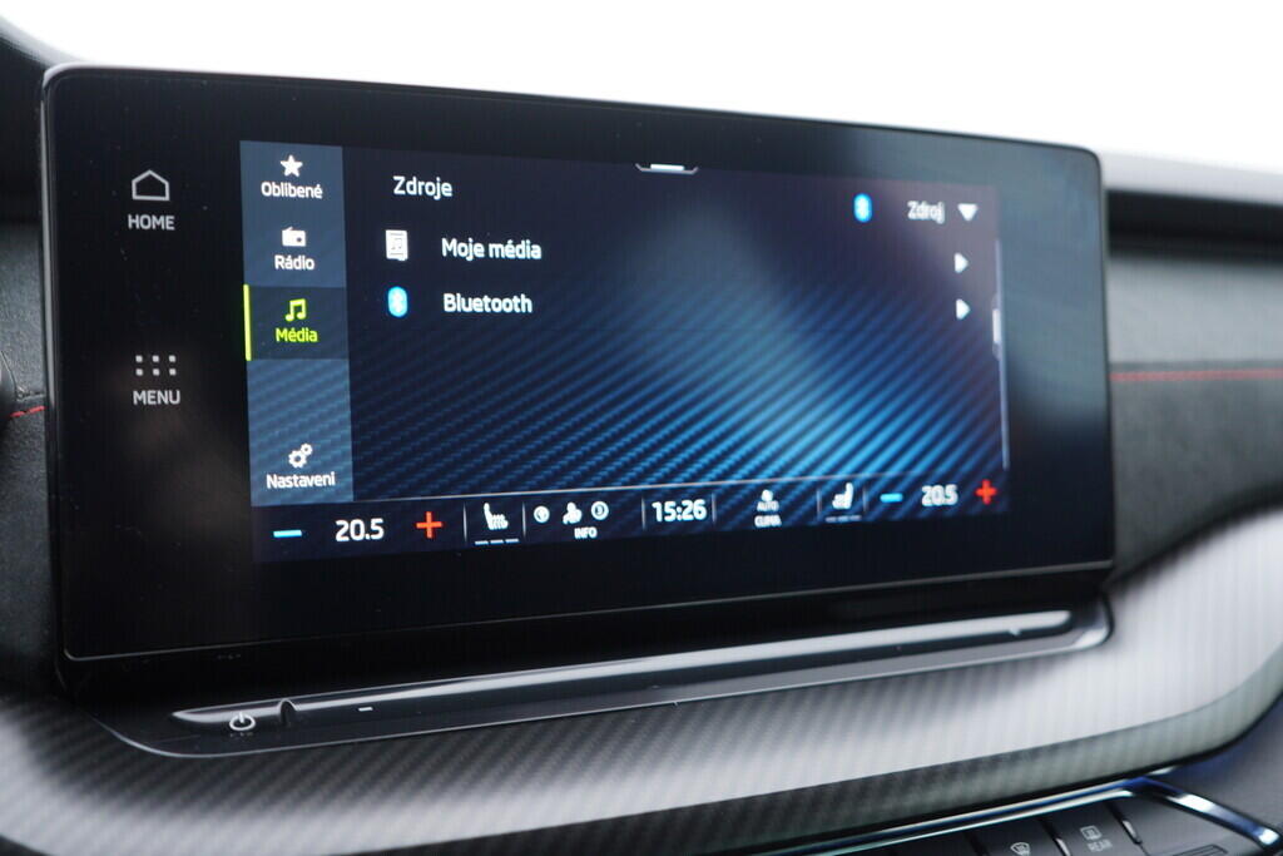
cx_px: 642
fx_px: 1283
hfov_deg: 53.1
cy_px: 428
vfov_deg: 36.9
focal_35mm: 36
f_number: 2.8
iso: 200
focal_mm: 24
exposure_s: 1/40
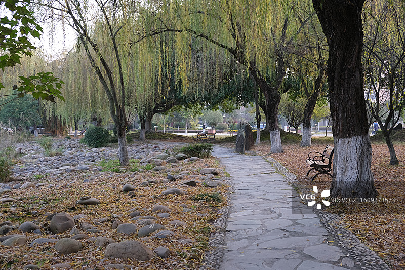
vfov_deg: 33.4
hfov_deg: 48.5
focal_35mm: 40
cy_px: 135
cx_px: 202
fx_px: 450
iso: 400
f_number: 4.5
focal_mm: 26.5
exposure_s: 1/60
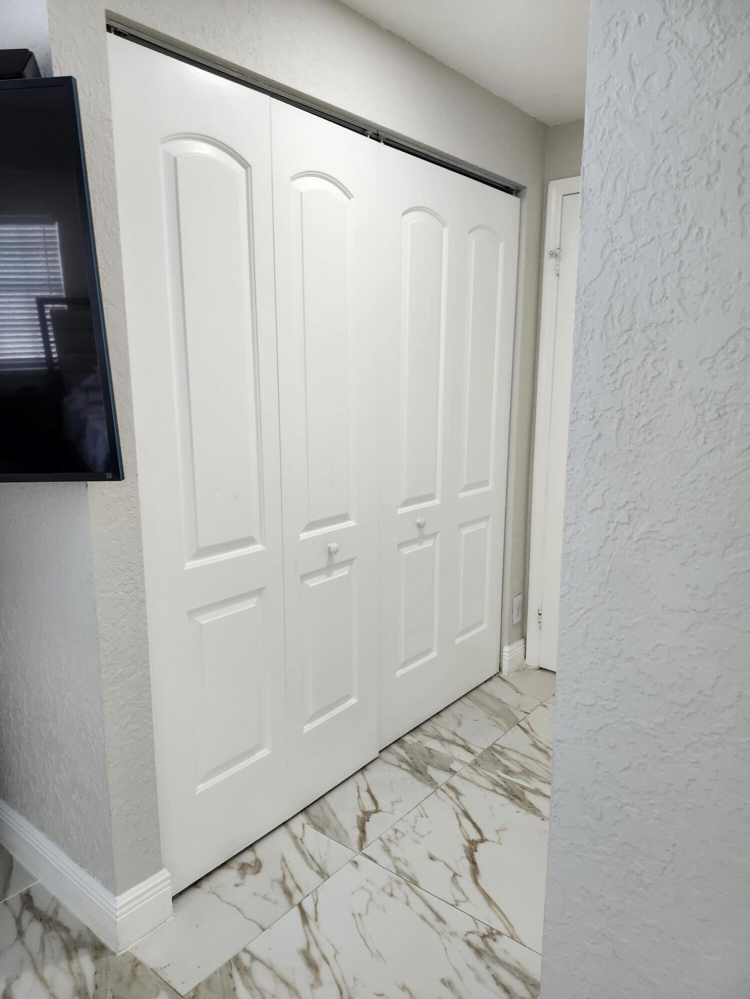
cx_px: 375
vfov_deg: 73.9
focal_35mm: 23
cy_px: 500
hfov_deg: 58.9
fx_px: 664
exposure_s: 1/120
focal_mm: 5.54
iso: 160
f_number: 1.8
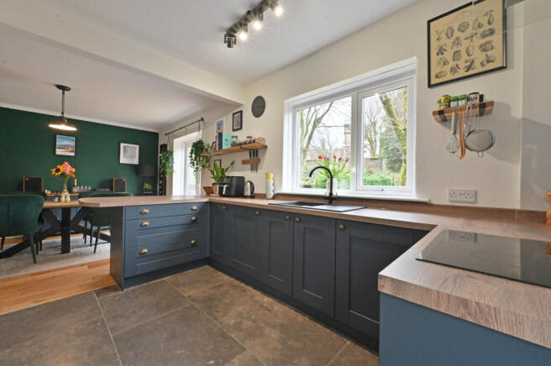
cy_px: 183
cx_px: 276
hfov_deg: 104.3
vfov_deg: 81.1
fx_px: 214
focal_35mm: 14
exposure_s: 1/25
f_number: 18
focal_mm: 14
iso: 2500
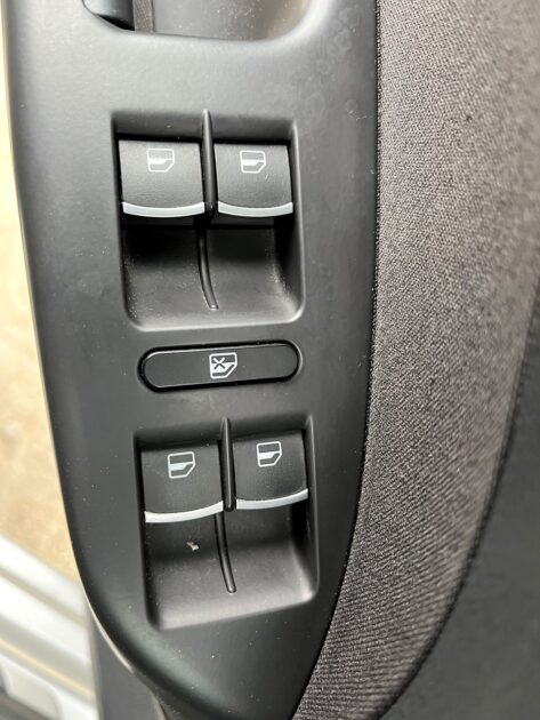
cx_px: 270
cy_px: 360
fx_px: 540
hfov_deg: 53.1
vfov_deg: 67.3
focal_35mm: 26
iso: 250
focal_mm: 5.1
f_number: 1.6
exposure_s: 1/60
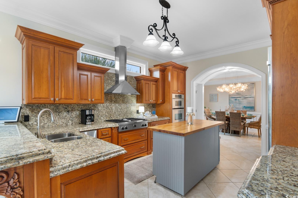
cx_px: 149
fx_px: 132
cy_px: 99
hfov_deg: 96.7
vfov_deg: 73.7
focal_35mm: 16
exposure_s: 1/6
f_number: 4.8
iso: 100
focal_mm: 11
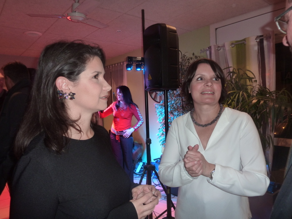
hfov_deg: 69.4
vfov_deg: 54.9
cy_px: 110
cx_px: 146
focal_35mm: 25
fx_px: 211
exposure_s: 1/8
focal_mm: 4.1
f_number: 3.3
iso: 160
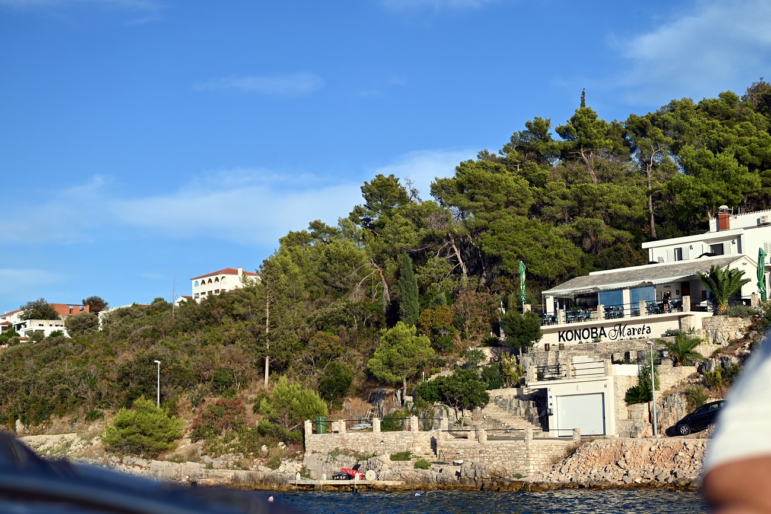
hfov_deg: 28.8
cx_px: 386
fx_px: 1499
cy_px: 257
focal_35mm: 70
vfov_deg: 19.5
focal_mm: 70
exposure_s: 1/500
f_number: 6.3
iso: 100
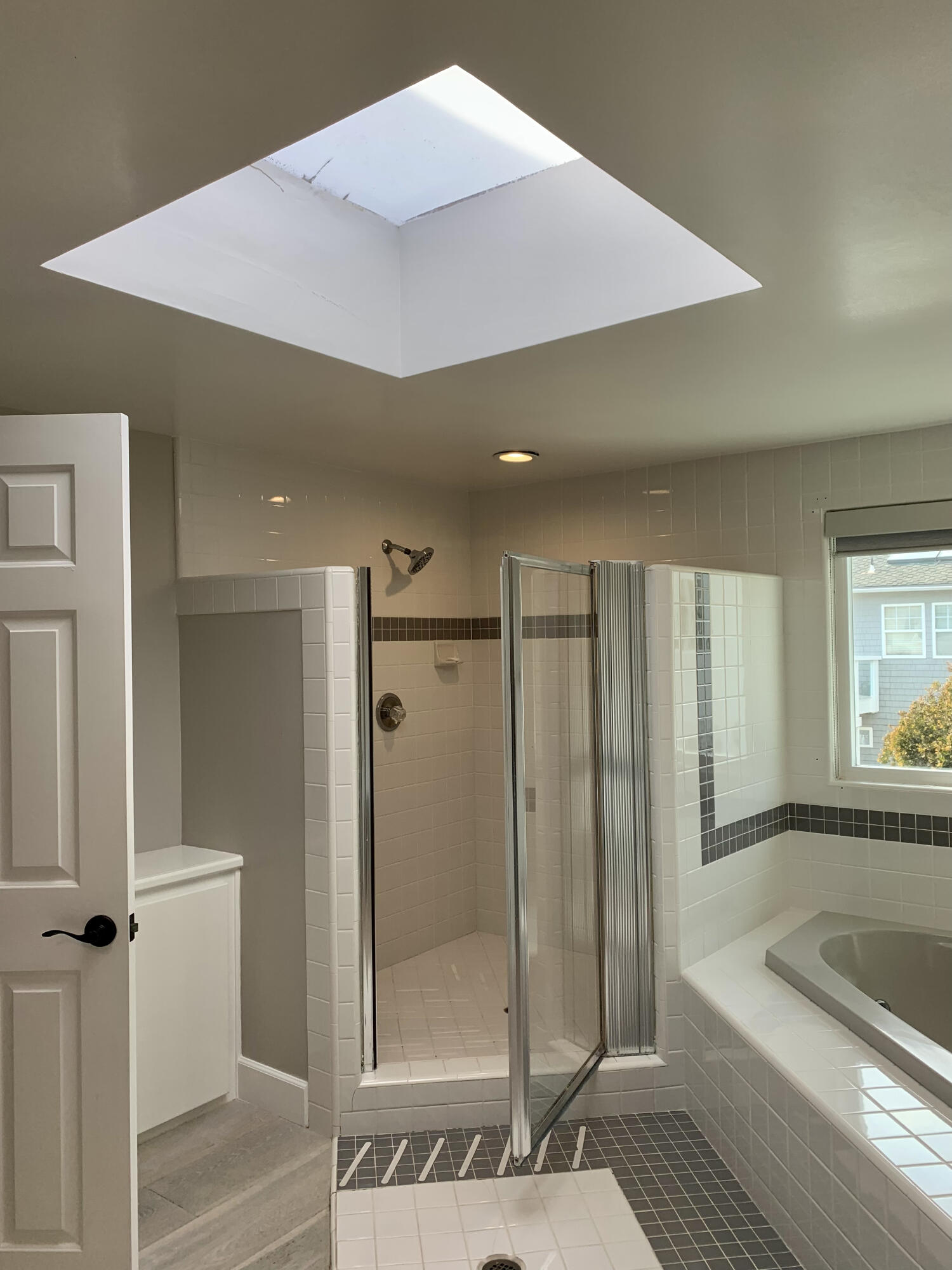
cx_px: 476
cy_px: 635
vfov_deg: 67.3
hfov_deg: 53.1
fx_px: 953
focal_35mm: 26
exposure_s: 1/246
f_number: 1.8
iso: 25
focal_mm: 4.25
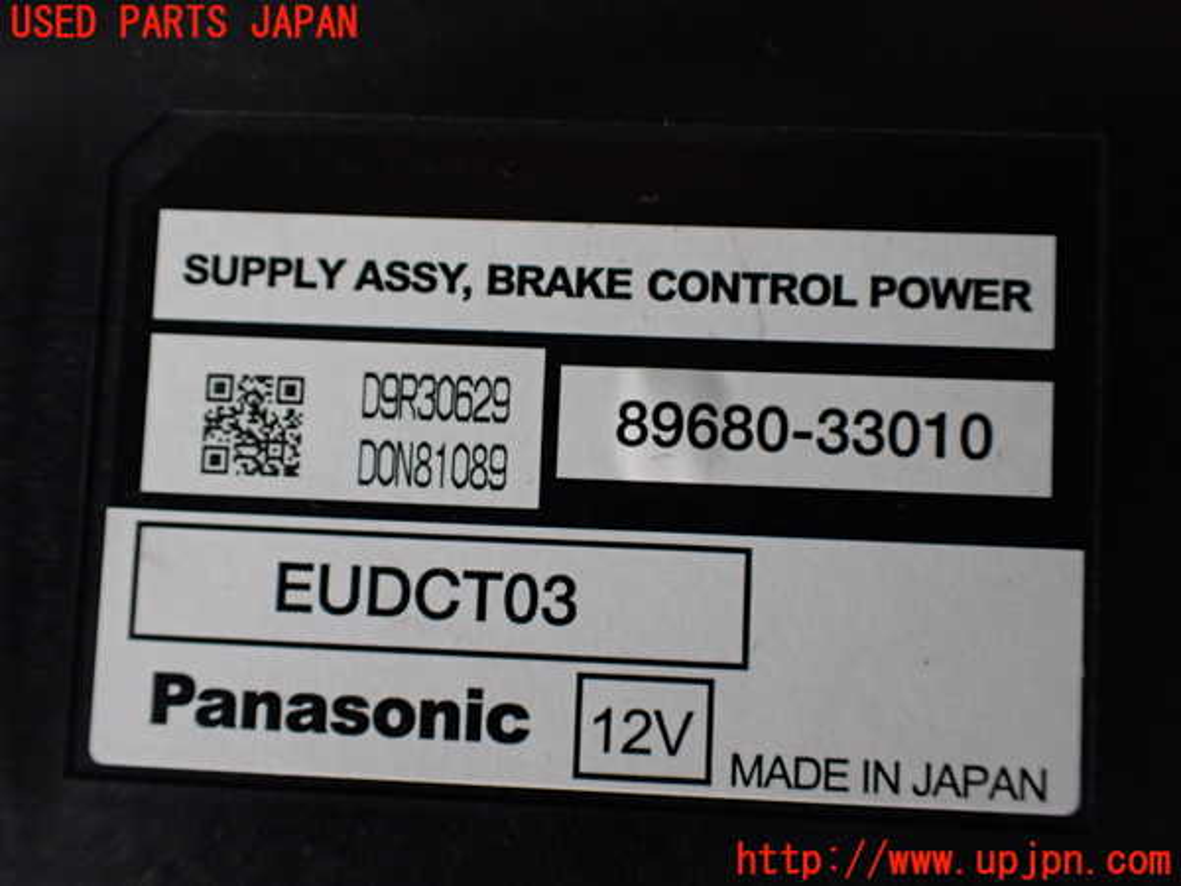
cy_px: 443
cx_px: 590
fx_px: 1024
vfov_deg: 46.8
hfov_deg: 60.0
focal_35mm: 30
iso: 320
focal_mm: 5.4
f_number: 2.3
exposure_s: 1/125
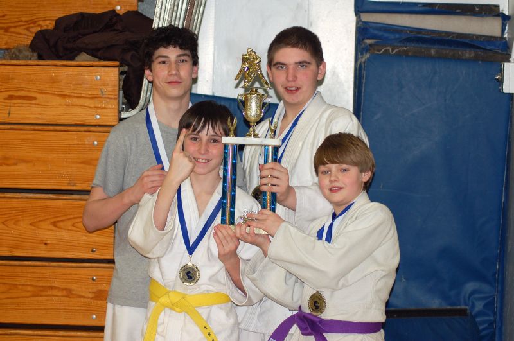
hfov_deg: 17.5
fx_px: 1668
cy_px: 170
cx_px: 257
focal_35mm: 117
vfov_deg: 11.7
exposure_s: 1/60
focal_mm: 78
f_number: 4.2
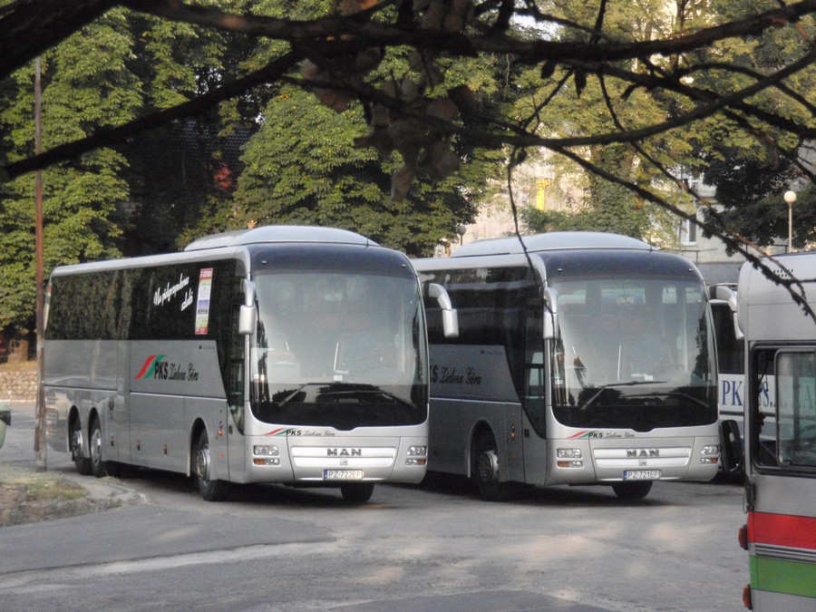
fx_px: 2829
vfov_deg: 12.3
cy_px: 306
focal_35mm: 120
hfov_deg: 16.4
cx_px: 408
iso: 640
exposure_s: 1/500
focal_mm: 21.57
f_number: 5.5
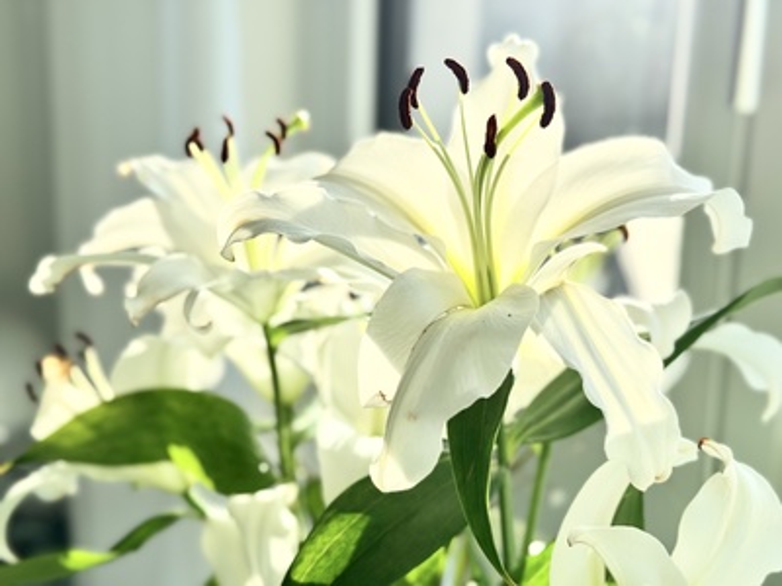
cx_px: 391
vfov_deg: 30.3
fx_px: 1084
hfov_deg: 39.7
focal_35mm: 48
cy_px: 293
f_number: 1.78
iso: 64
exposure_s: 1/2717
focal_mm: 6.76
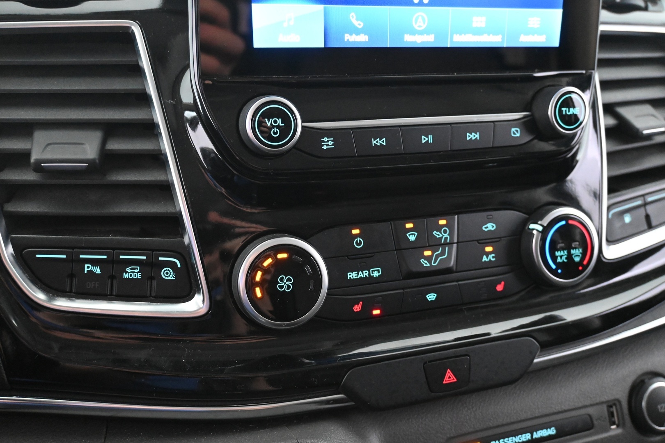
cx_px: 332
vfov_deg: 42.6
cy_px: 222
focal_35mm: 31
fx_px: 568
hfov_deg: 60.7
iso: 5600
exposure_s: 1/30
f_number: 3.8
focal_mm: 20.5
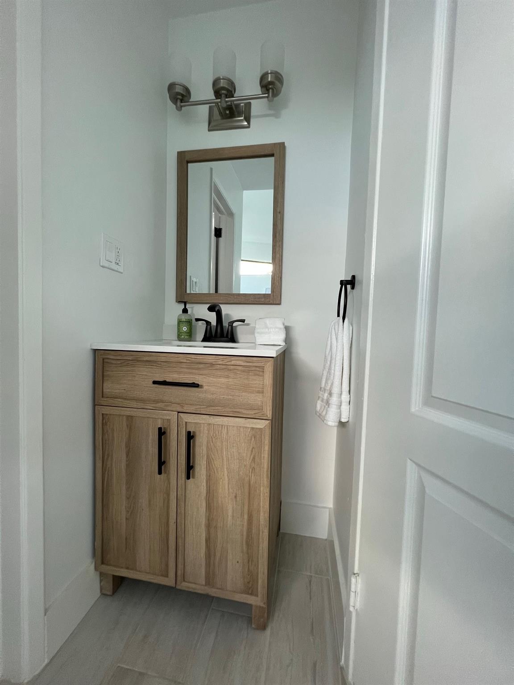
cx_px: 257
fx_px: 257
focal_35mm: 13
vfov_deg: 106.2
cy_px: 342
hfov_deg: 89.9
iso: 250
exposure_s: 1/120
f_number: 1.8
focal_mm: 1.57
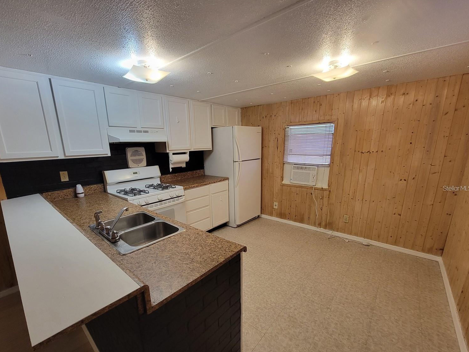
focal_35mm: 14
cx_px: 220
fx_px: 190
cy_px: 188
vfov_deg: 85.5
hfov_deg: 101.9
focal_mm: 2.2
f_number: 2.2
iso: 250
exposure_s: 1/60
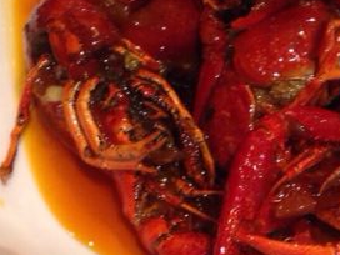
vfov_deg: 17.3
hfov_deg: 21.8
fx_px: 835
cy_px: 101
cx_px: 376
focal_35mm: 85
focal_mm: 4.12
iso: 200
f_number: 2.4
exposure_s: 1/20
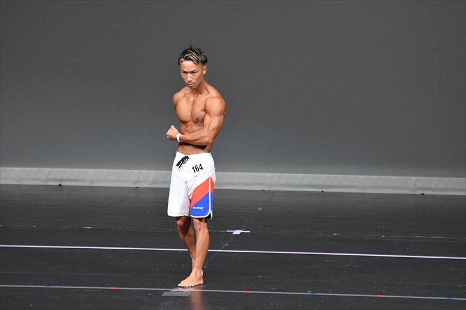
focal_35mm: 345
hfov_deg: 6.0
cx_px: 233
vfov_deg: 4.0
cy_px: 155
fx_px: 4464
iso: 5000
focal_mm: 230
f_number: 5.6
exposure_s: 1/400
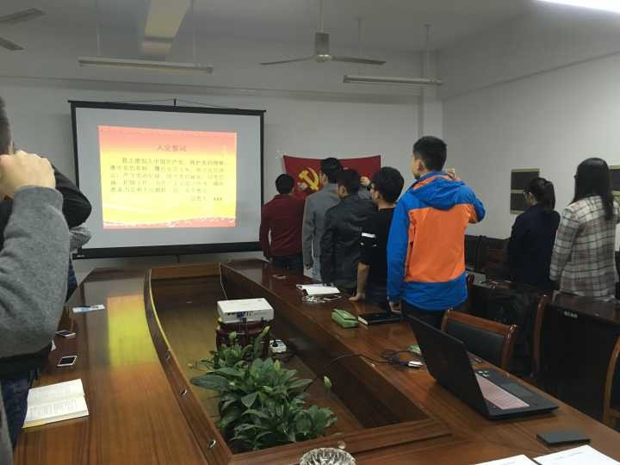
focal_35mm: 29
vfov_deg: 48.2
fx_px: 519
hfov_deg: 61.7
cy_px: 232
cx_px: 310
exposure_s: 1/33
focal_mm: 4.15
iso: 160
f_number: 2.2
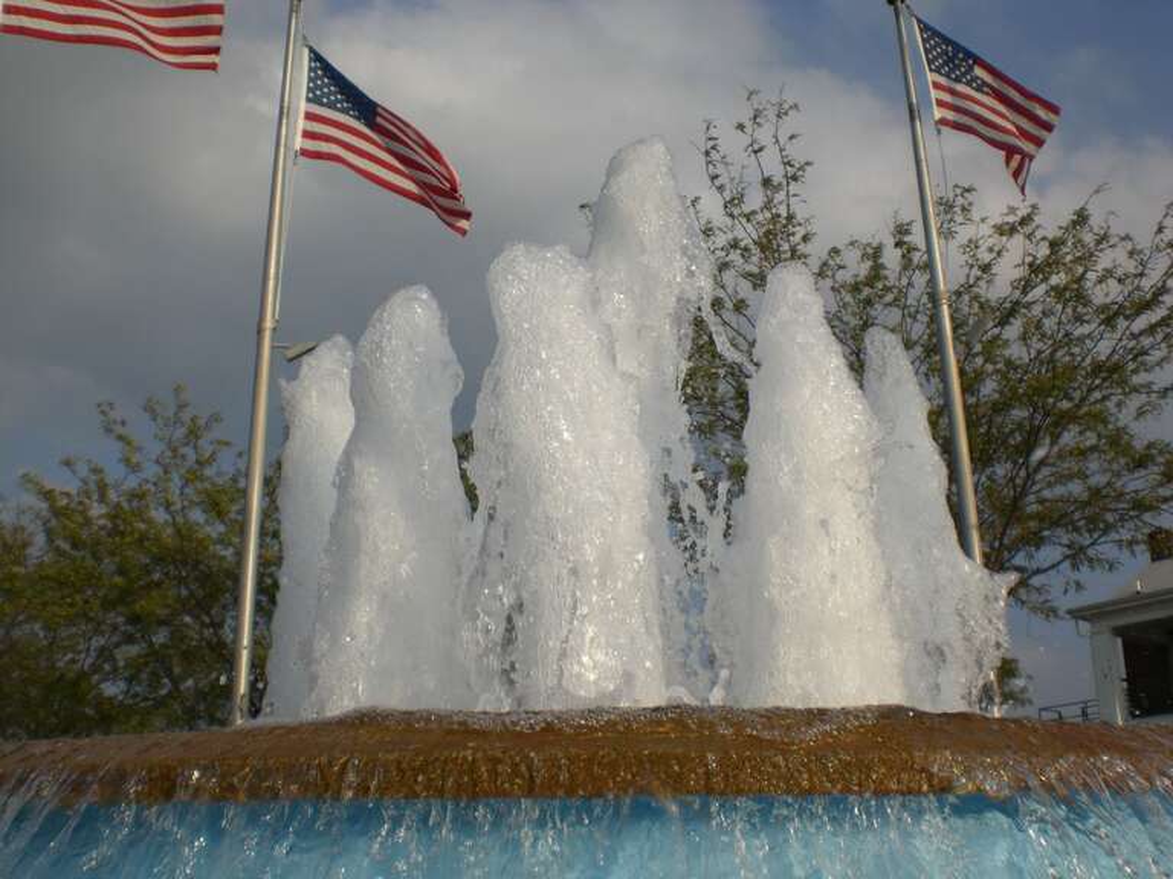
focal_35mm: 38
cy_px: 440
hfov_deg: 49.0
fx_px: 1288
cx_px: 586
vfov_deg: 37.7
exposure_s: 1/800
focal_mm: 6.3
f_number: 4.4
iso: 50
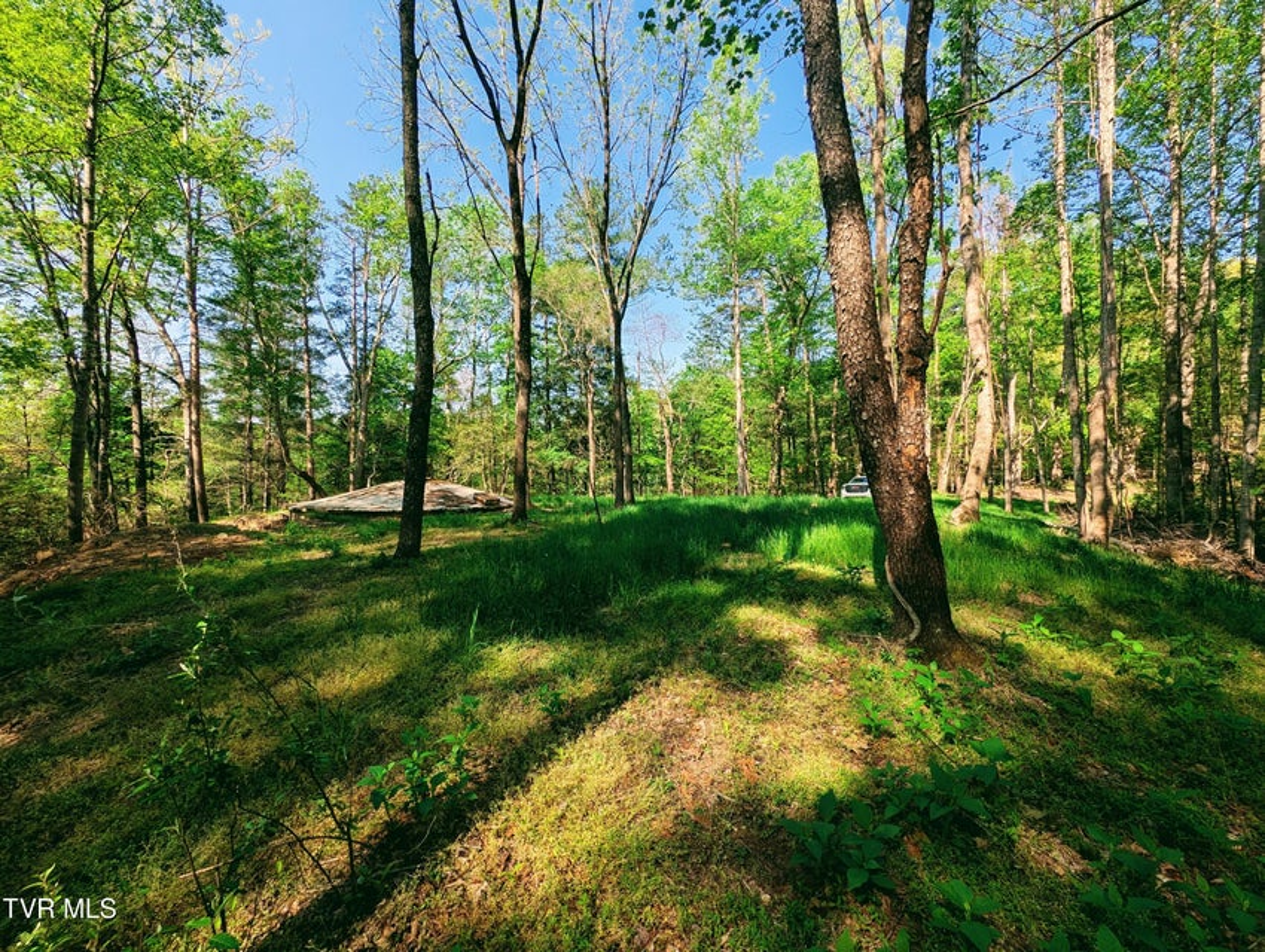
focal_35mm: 12
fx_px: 439
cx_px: 632
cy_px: 476
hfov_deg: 110.5
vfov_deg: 94.6
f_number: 1.95
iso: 41
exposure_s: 1/680
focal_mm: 2.23
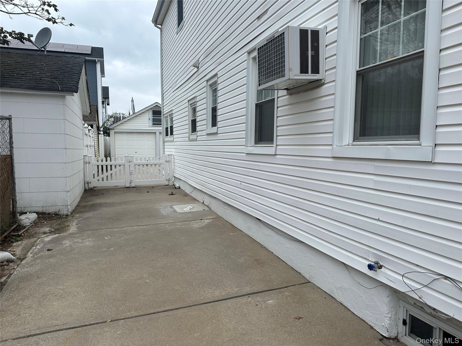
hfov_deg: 71.6
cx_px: 231
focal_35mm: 24
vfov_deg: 56.8
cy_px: 173
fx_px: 320
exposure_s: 1/1916
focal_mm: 6.86
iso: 80
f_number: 1.78
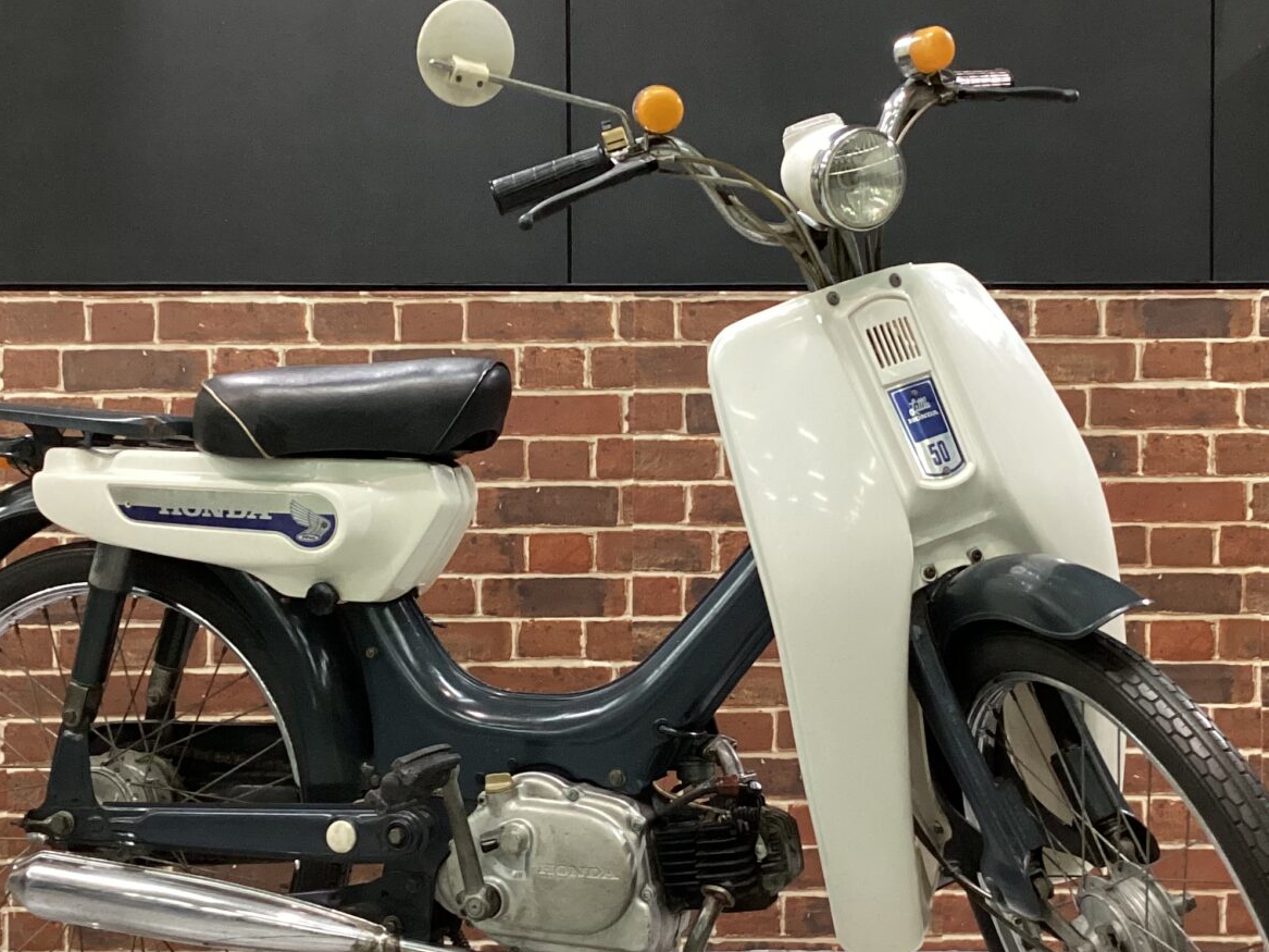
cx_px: 726
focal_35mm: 51
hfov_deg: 37.4
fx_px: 1869
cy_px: 485
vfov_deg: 28.6
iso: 320
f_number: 2.4
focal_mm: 3.3
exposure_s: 1/60
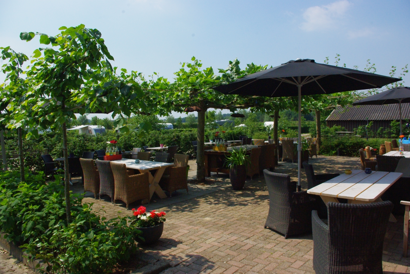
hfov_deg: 67.3
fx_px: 308
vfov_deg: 48.0
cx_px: 205
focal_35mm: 27
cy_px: 137
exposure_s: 1/1000
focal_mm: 18
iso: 800
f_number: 11
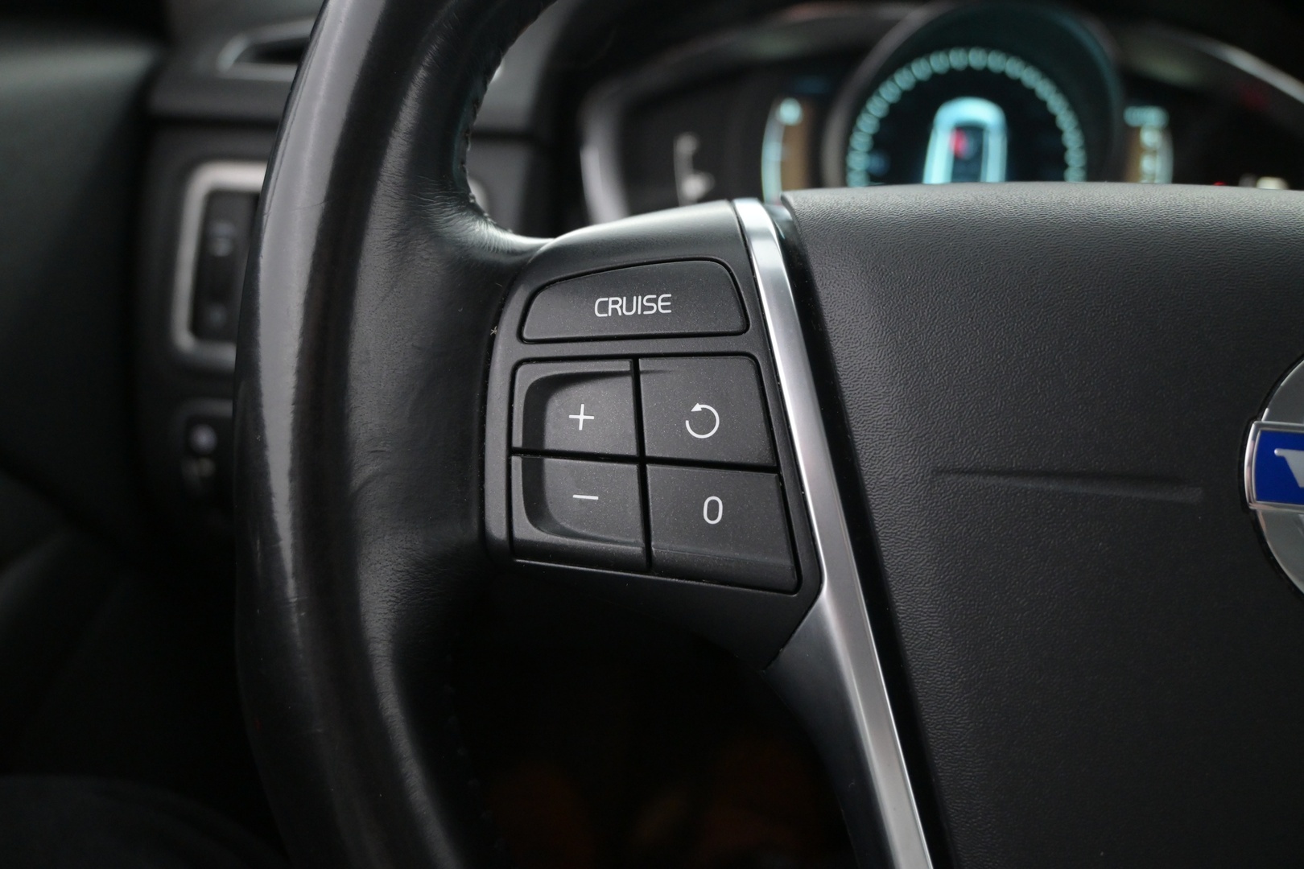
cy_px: 434
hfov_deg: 58.3
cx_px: 652
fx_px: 1168
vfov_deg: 40.8
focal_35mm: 32
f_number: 4
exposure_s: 1/50
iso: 2500
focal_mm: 21.5
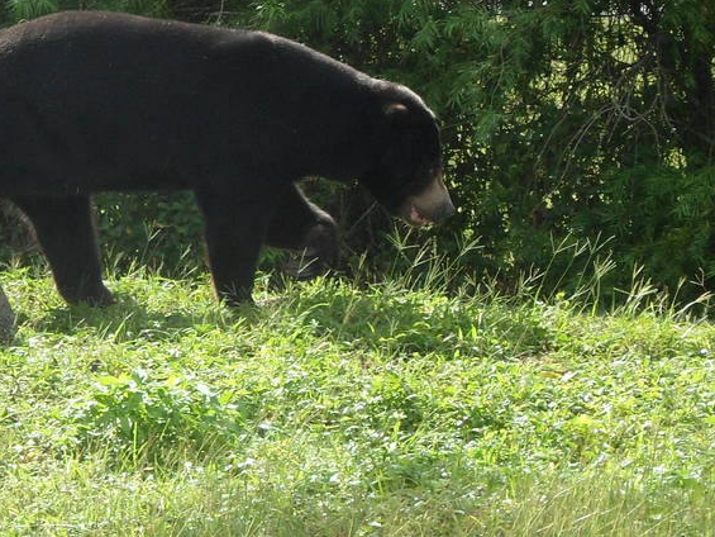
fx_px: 7603
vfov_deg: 4.0
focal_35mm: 368
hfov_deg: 5.4
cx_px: 249
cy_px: 165
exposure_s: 1/180
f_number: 5.4
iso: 80
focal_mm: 22.5
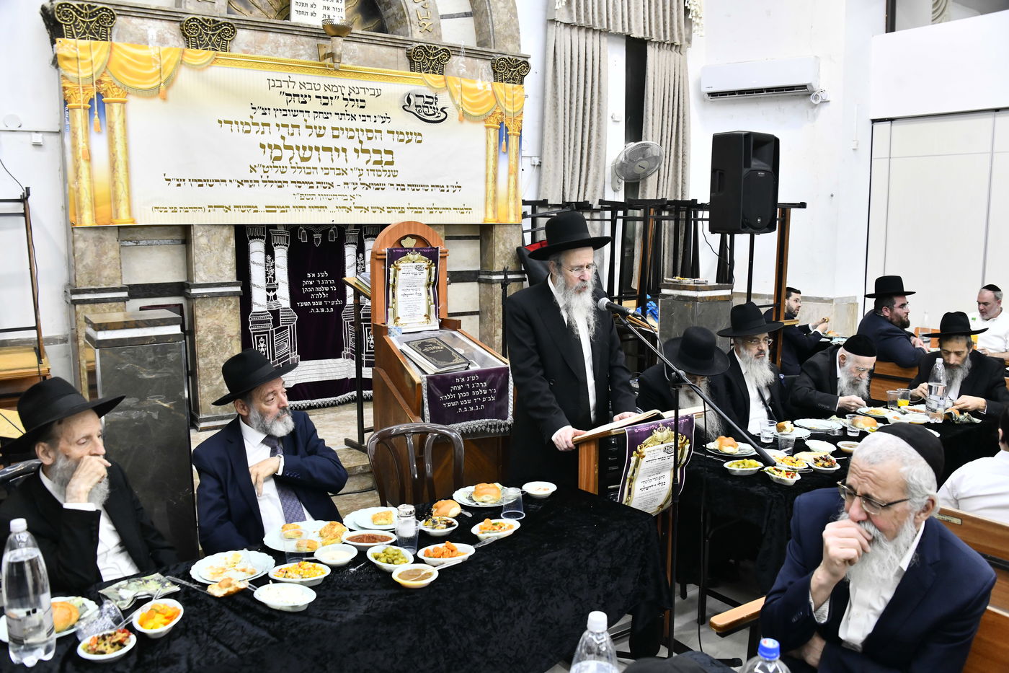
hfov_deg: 65.5
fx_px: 785
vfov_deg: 46.4
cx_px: 504
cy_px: 336
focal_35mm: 28
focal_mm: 28
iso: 1600
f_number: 5.6
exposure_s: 1/160
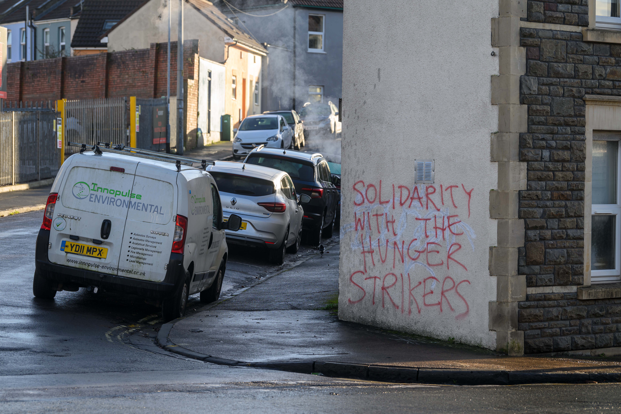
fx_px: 2104
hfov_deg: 16.8
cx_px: 310
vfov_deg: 11.2
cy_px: 207
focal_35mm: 122
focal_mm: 122
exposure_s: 1/250
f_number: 5.6
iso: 160
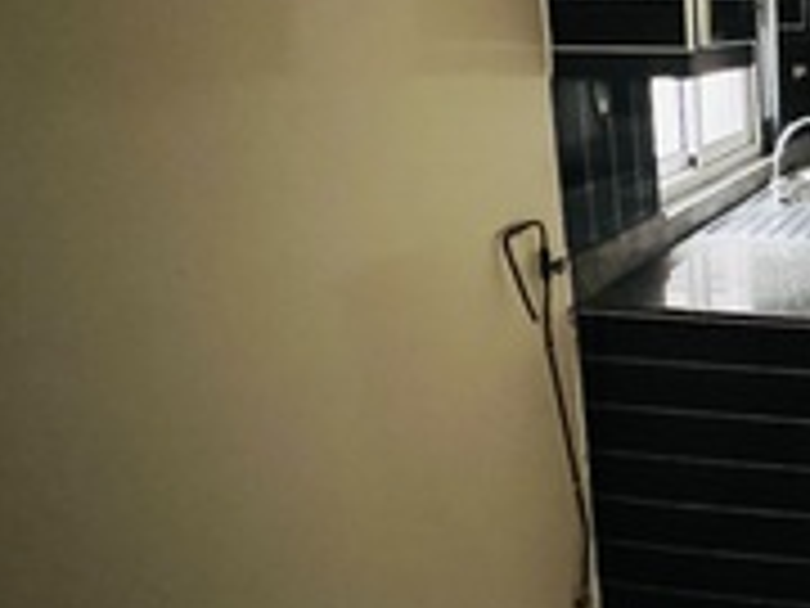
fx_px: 772
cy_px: 182
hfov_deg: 42.3
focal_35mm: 33
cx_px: 911
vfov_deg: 42.1
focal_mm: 1.57
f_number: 1.8
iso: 1250
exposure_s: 1/41
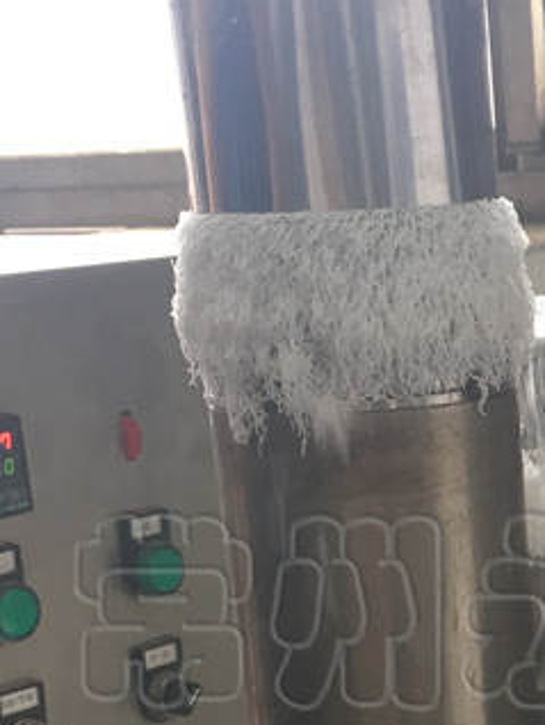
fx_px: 1782
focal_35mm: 85
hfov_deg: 16.7
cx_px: 652
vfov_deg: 22.0
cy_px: 747
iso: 32
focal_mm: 4.15
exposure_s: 1/17
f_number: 2.2
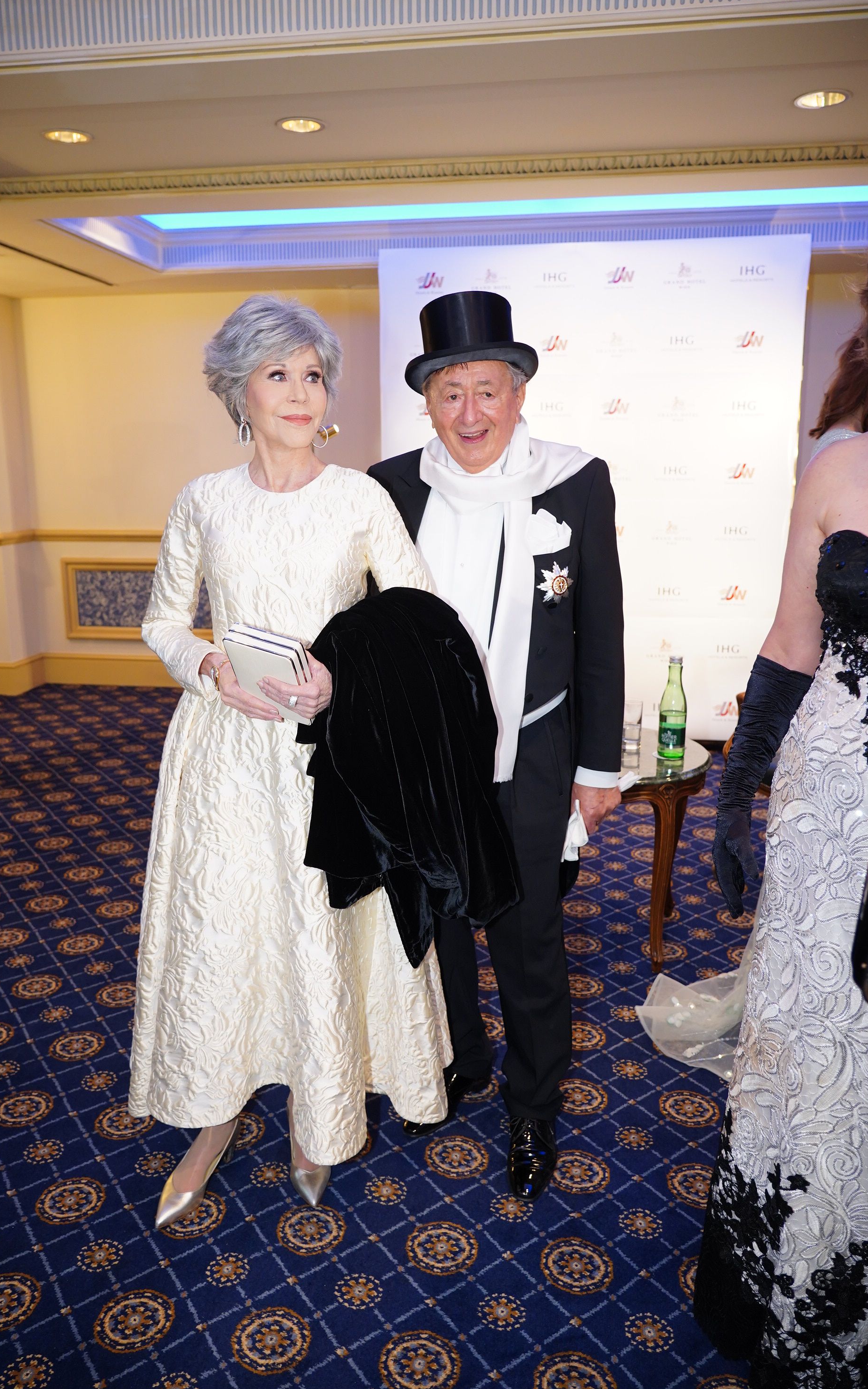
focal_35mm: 26
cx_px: 413
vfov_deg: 70.4
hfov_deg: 47.6
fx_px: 984
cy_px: 682
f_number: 4
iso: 1600
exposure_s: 1/60
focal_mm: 25
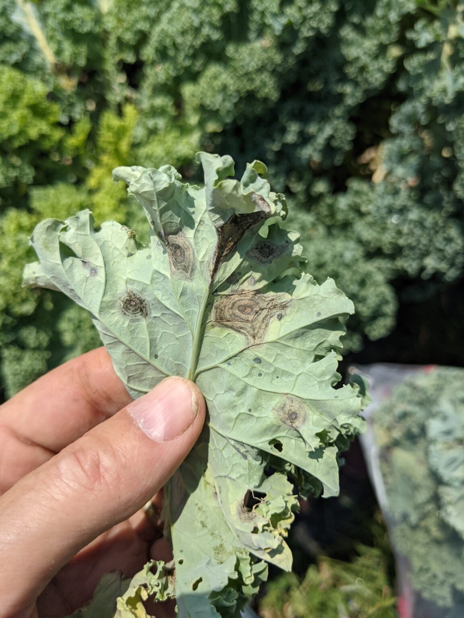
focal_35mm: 27
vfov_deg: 65.3
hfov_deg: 51.4
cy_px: 309
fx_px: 483
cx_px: 232
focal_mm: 4.38
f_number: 1.73
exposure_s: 1/3906
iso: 59
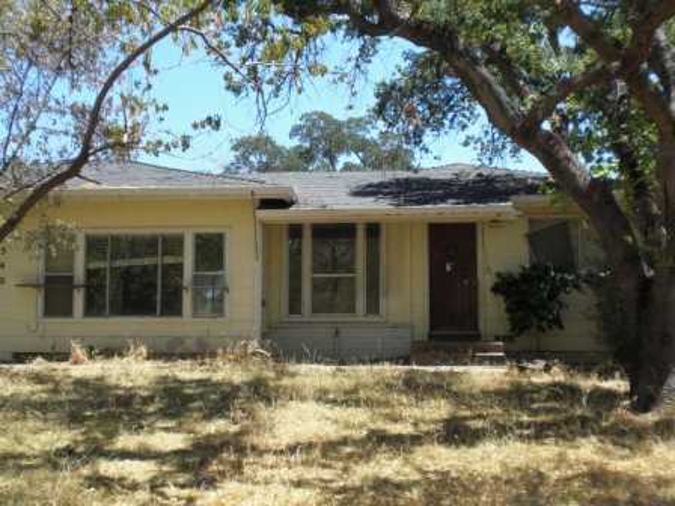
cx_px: 338
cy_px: 253
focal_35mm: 51
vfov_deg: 28.6
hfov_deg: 37.5
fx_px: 994
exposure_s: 1/320
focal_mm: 8.44
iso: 64
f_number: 3.6
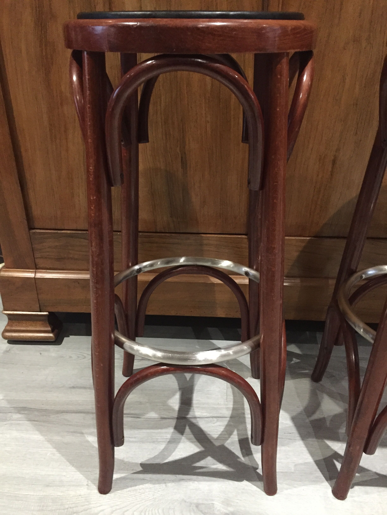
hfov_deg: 48.2
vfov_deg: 61.7
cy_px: 258
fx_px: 432
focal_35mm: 29
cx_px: 194
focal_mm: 4.15
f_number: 2.2
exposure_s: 1/17
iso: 400
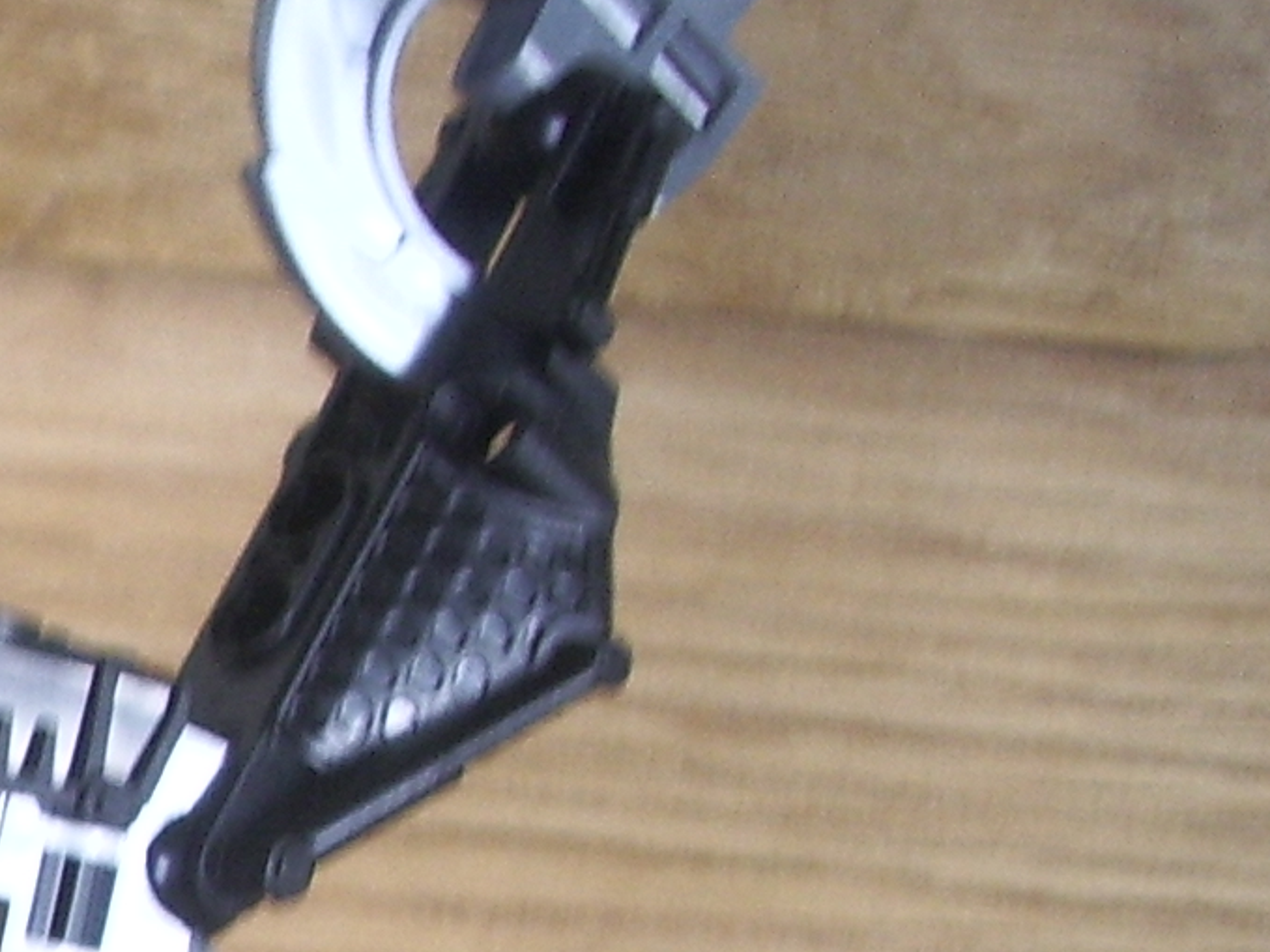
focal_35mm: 132
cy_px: 1178
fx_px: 4842
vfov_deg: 11.0
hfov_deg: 13.3
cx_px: -1085
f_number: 2.6
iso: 100
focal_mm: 5.8
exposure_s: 1/25
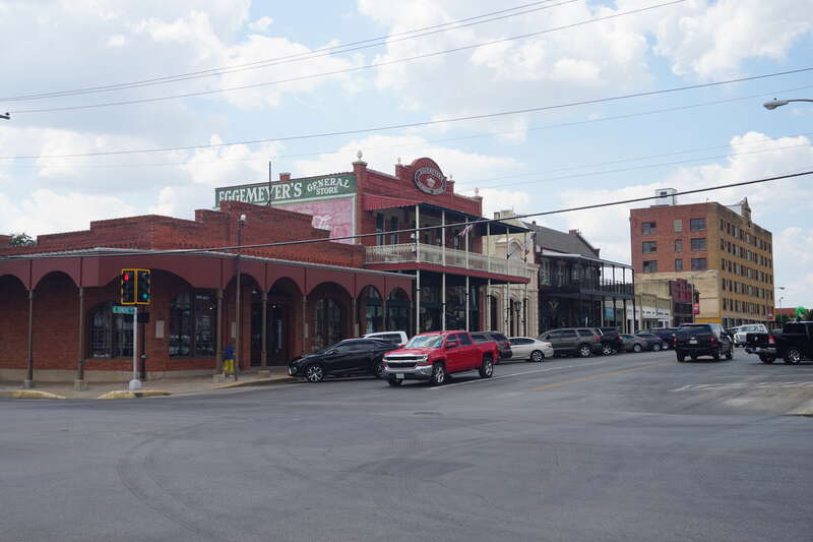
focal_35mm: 39
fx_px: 881
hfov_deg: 49.6
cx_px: 406
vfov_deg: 34.2
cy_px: 271
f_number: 11
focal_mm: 26
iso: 100
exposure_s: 1/125
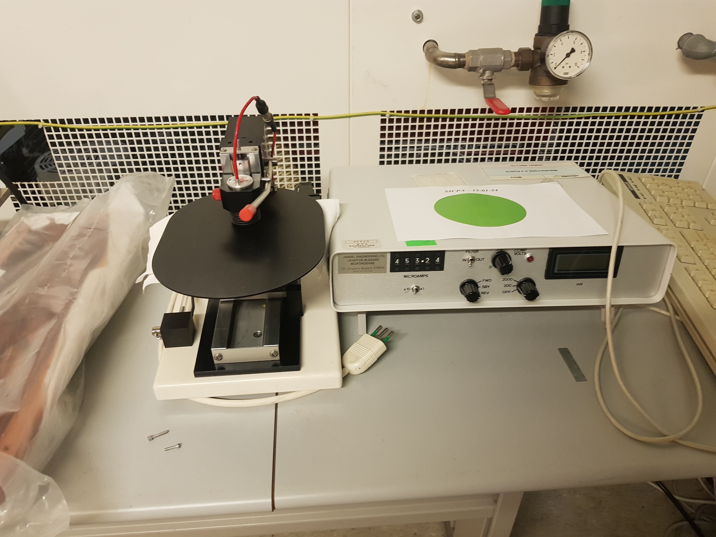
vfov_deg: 53.1
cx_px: 358
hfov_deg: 67.3
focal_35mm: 26
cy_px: 268
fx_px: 538
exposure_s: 1/17
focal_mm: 4.3
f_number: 1.7
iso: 200
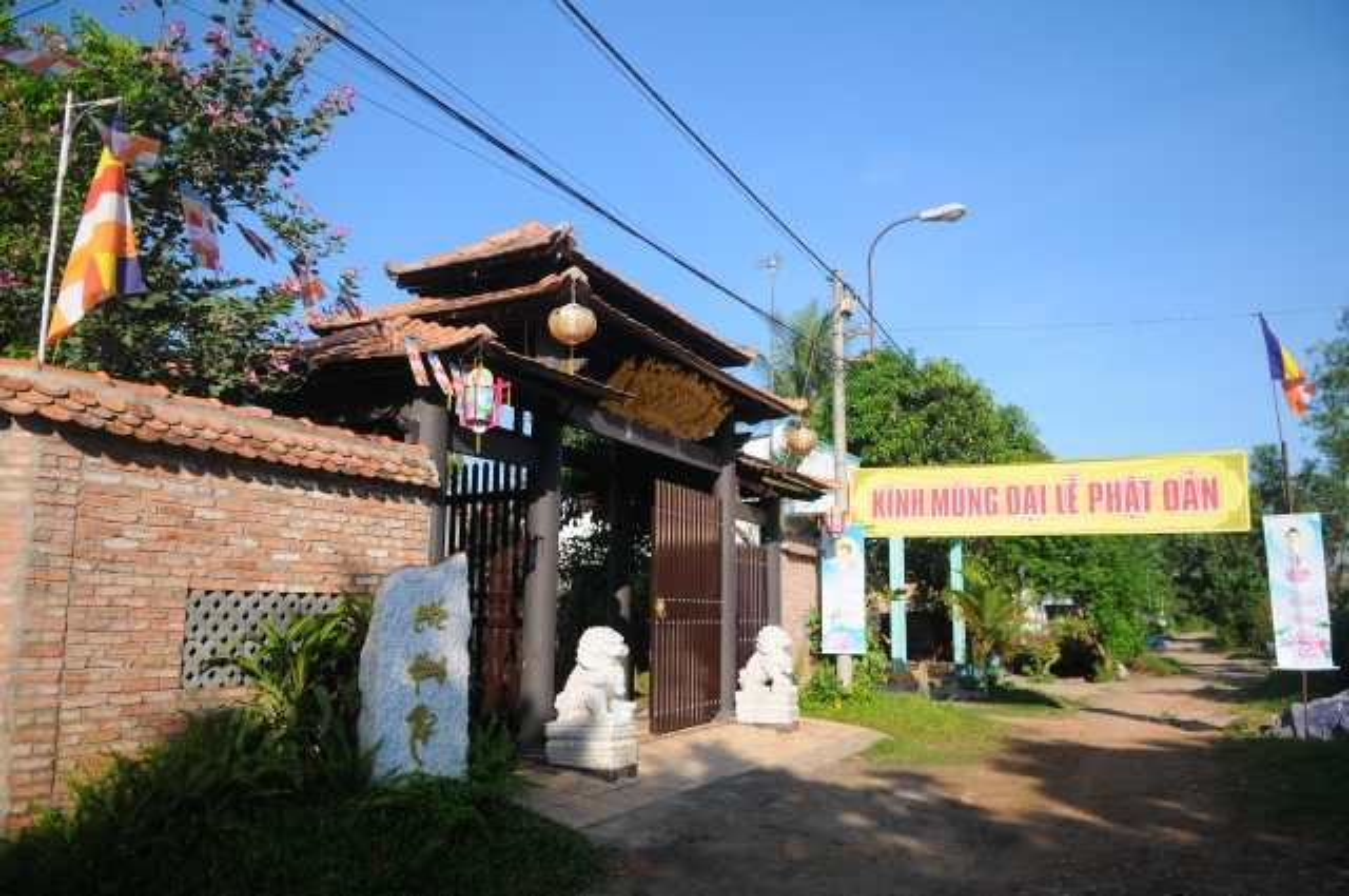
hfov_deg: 70.5
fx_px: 954
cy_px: 448
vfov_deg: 50.3
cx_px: 674
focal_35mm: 26
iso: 200
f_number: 2.8
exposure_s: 1/3195
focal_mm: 17
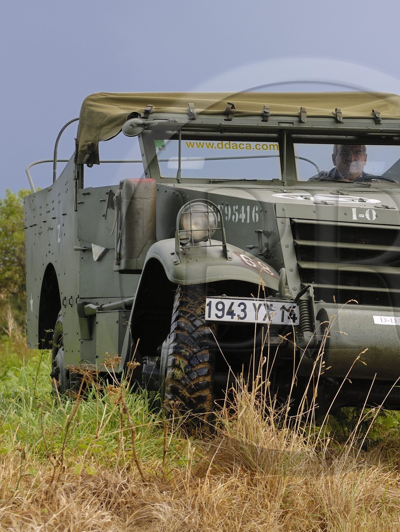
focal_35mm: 153
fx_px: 2356
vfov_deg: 12.9
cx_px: 304
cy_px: 267
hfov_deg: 9.7
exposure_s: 1/160
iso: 100
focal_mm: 70
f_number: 5
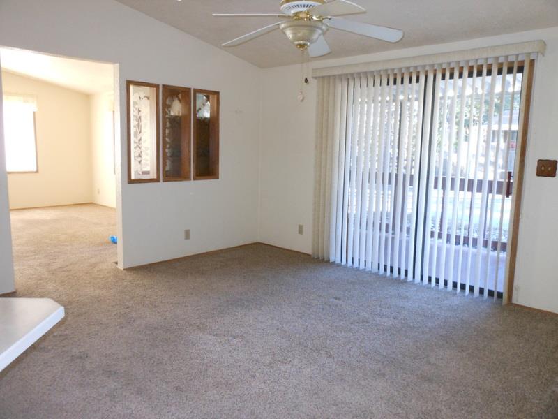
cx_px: 279
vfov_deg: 49.7
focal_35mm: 28
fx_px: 451
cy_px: 210
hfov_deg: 63.4
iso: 320
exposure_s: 1/30
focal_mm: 5
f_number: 3.7
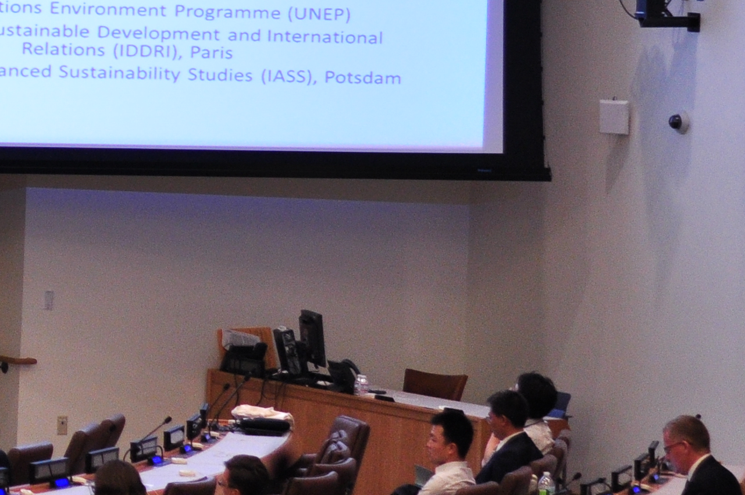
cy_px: -38
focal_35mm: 251
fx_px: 5188
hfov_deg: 8.1
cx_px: -355
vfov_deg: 5.4
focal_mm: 50
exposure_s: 1/500
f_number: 1.8
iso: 500
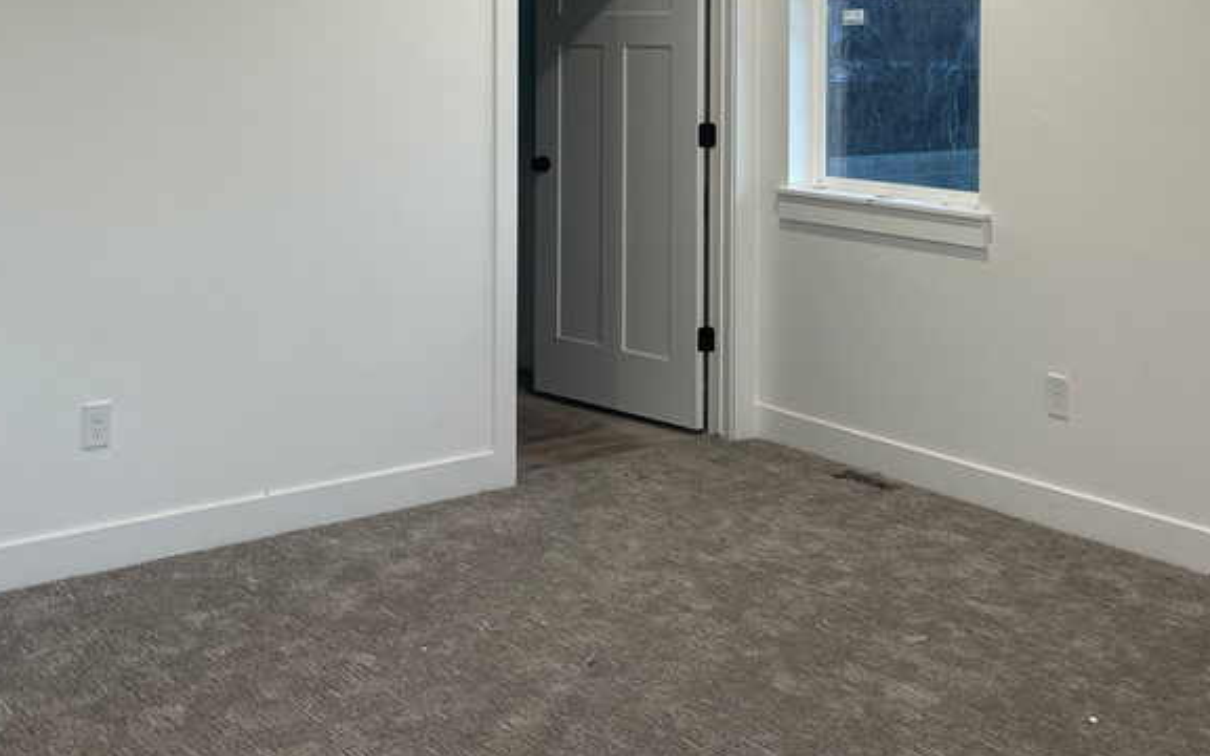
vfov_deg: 25.5
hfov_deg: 41.0
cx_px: 645
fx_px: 1616
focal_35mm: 49
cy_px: 76
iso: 80
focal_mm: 4.2
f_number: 1.6
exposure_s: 1/60
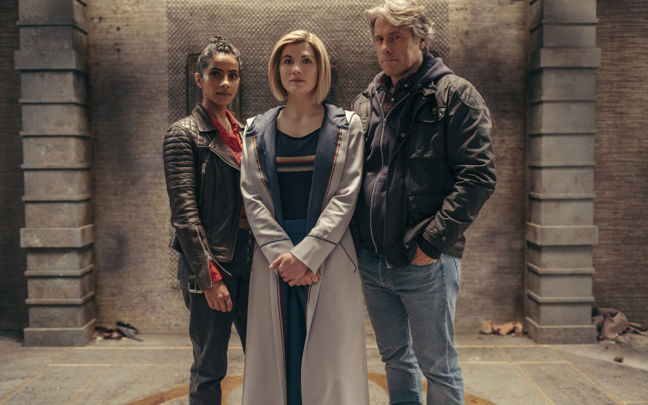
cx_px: 326
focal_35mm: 36
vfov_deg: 35.3
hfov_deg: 54.0
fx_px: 636
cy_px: 194
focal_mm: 35
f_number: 2.2
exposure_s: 1/125
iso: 1600
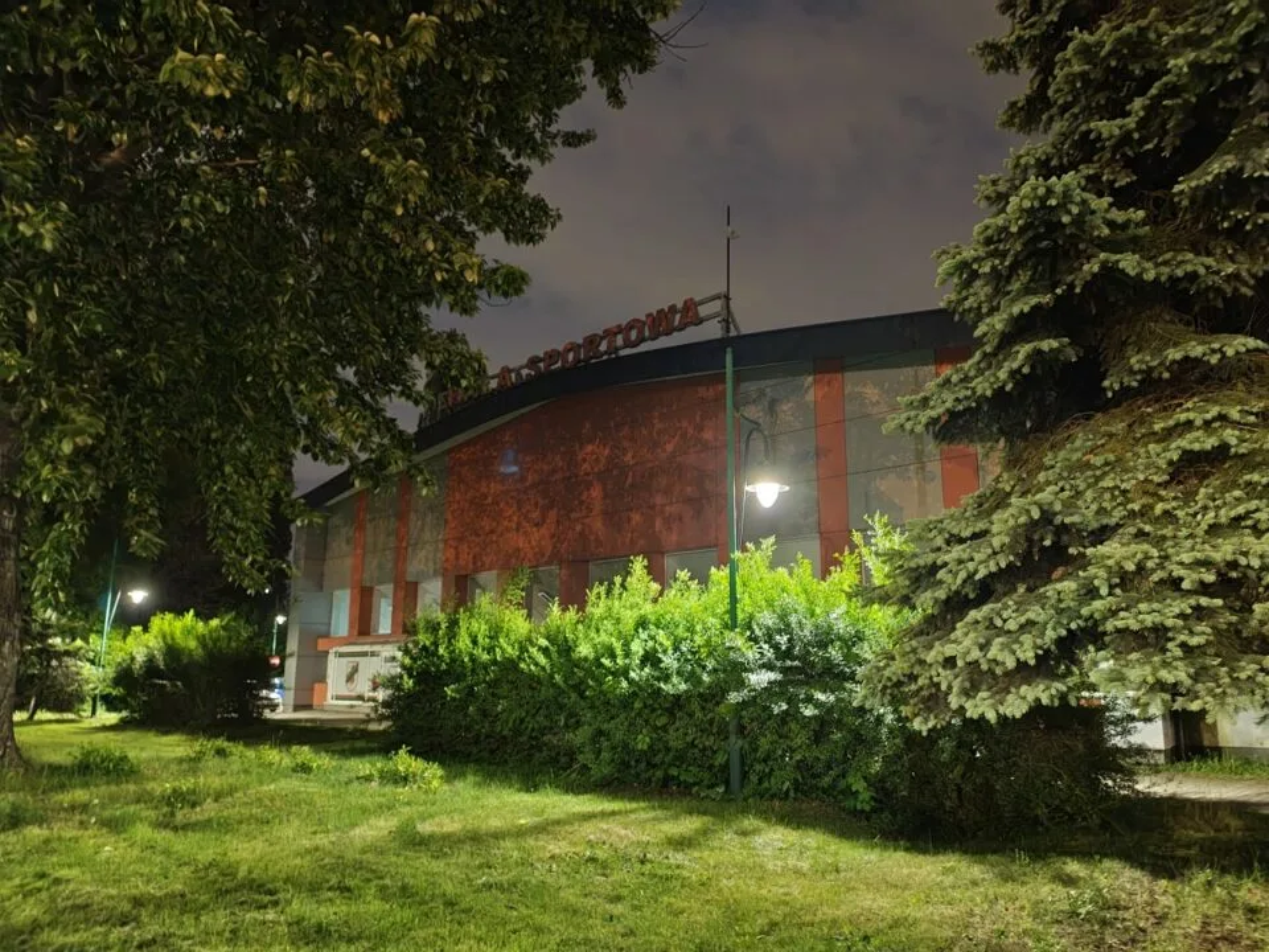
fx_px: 916
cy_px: 476
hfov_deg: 69.4
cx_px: 634
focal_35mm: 25
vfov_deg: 54.9
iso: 4394
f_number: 1.4
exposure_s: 1/6.94
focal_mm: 5.89
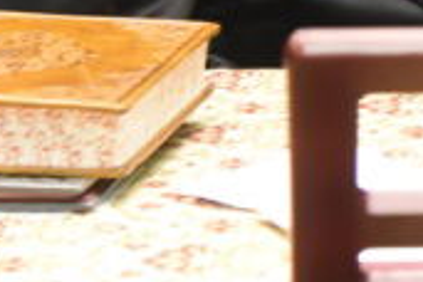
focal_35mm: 450
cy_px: -351
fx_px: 5287
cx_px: 913
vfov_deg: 3.0
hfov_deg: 4.5
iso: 3200
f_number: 5
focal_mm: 75
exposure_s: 1/125
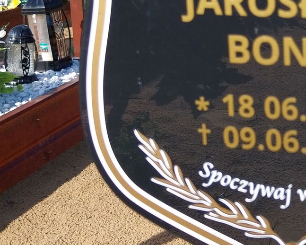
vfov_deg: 19.0
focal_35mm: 80
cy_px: 51
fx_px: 725
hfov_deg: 22.7
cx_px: 324
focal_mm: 4
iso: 25
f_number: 1.8
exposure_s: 1/703
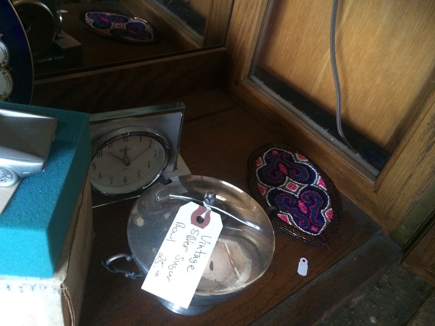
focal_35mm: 31
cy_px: 158
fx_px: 390
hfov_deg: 58.4
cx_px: 214
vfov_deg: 45.4
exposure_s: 1/20
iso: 320
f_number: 2.2
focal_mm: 4.12
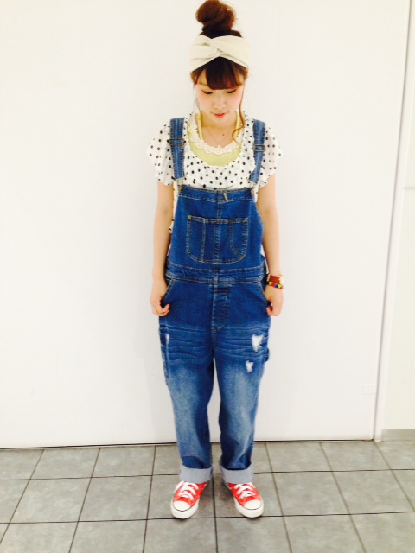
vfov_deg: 55.4
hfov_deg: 42.9
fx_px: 528
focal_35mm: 33
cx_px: 208
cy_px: 276
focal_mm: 4.12
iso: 160
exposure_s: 1/20
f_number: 2.4
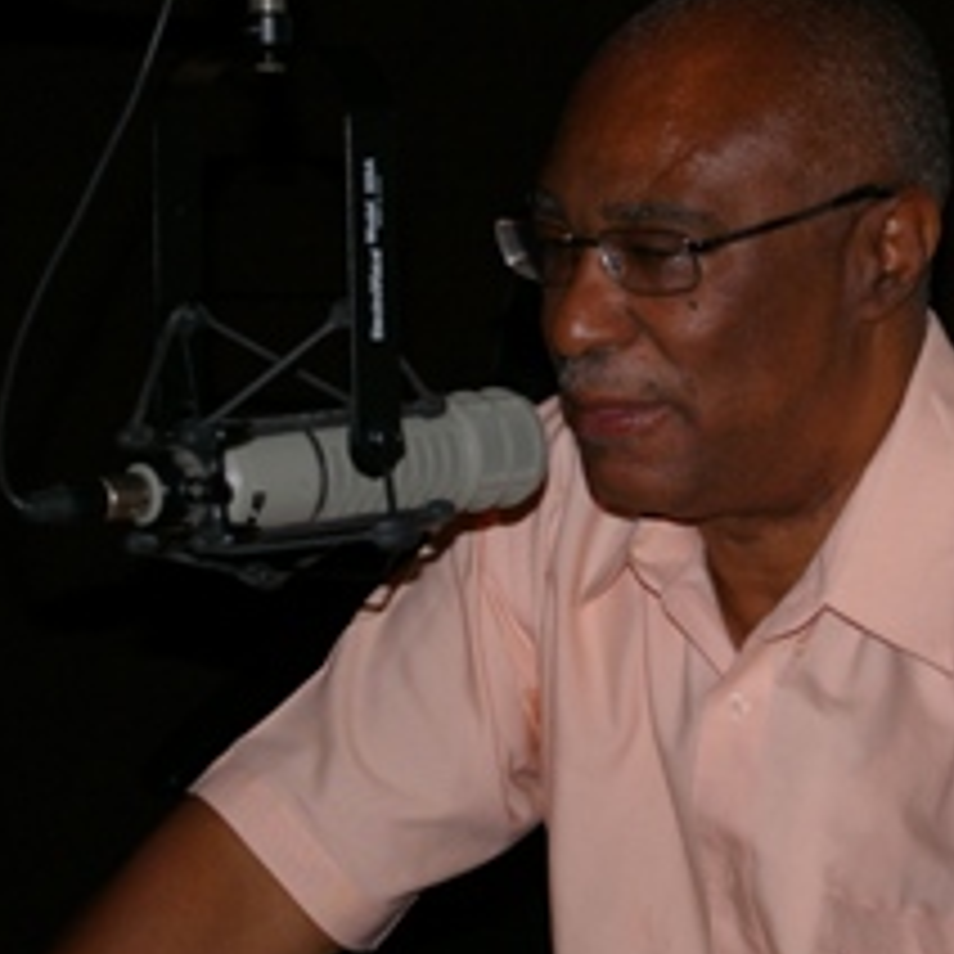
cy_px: 351
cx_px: 702
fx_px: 3770
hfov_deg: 14.4
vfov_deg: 14.4
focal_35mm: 121
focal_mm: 45
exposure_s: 1/60
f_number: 4.5
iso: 200
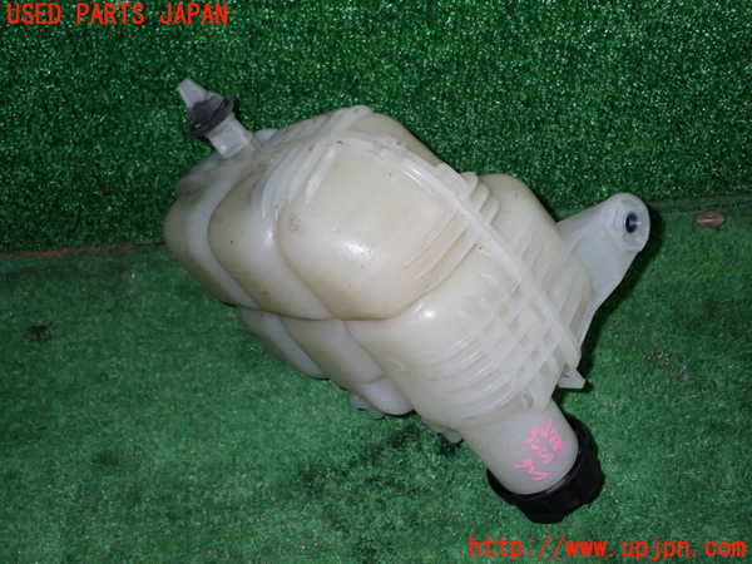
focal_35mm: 38
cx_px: 376
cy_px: 282
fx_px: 826
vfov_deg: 37.7
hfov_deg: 49.0
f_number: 8
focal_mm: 6.83
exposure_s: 1/40
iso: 250
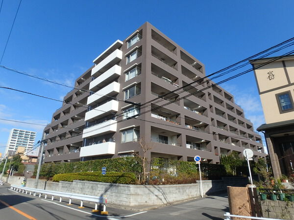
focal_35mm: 21
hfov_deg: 79.0
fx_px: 178
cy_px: 110
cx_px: 147
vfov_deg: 63.4
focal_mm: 3.7
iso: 125
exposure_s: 1/500
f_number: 6
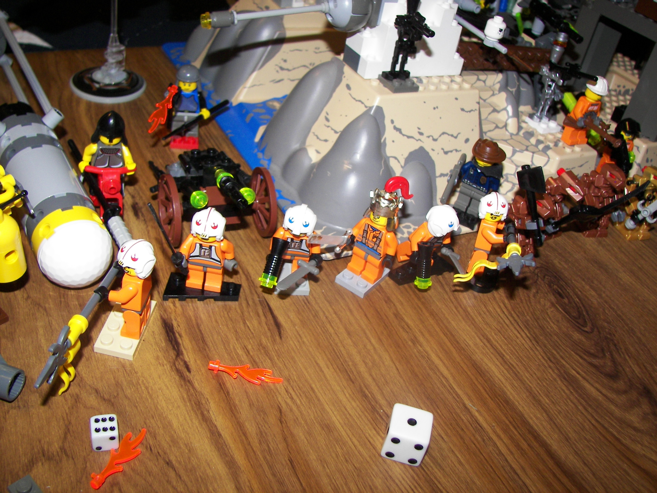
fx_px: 683
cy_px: 246
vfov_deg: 39.7
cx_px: 328
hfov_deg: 51.4
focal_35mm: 36
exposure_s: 1/30
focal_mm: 6
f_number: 2.8
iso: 100
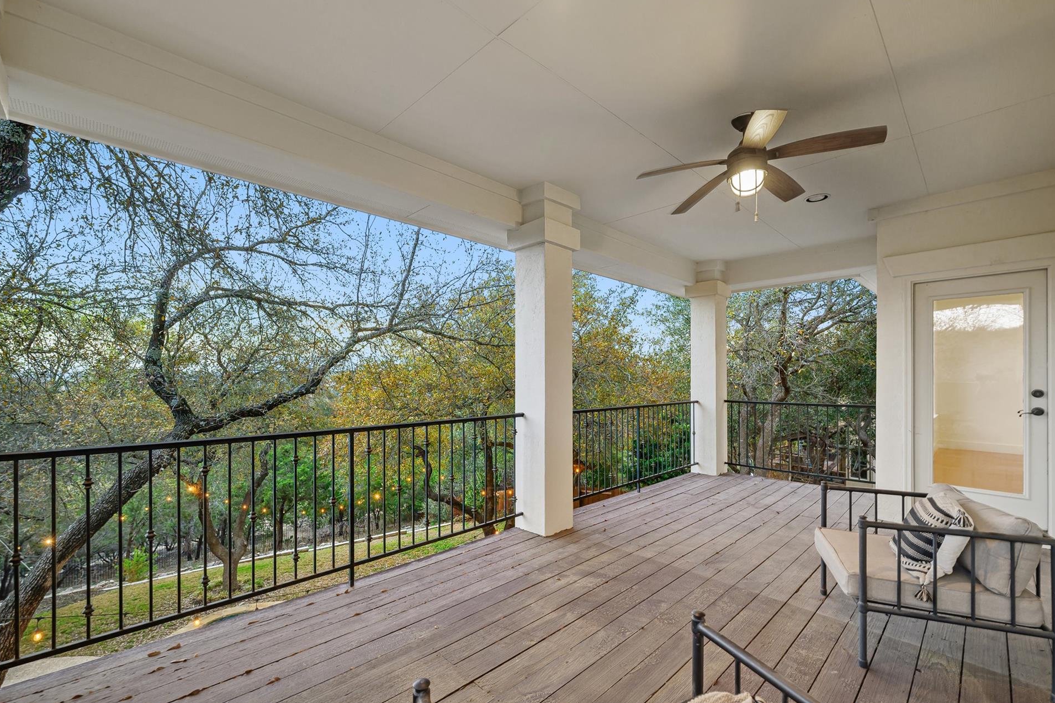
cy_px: 372
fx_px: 440
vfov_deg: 77.2
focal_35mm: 15
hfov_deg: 100.4
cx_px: 531
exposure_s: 1/4
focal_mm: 14
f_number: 8
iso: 250
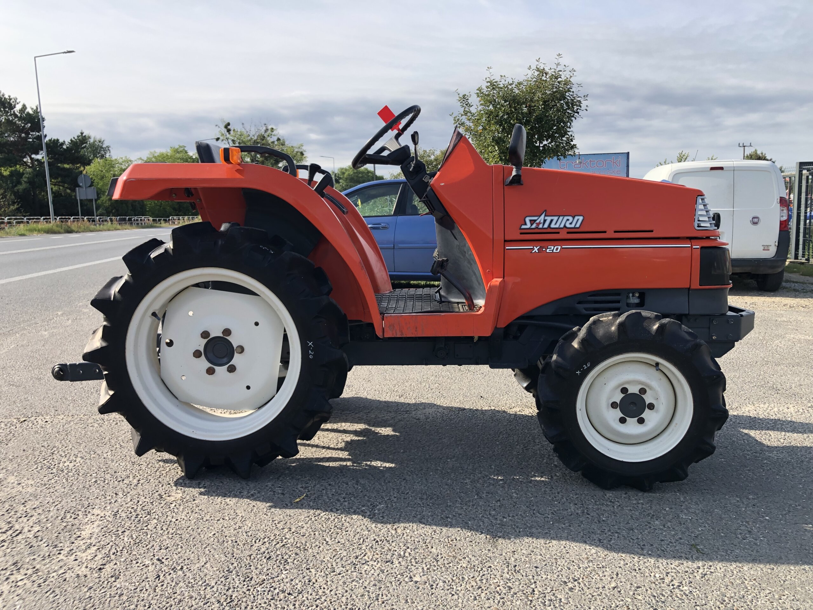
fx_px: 658
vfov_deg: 49.7
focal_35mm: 28
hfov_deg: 63.4
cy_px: 305
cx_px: 406
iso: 20
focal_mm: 3.99
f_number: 1.8
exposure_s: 1/750
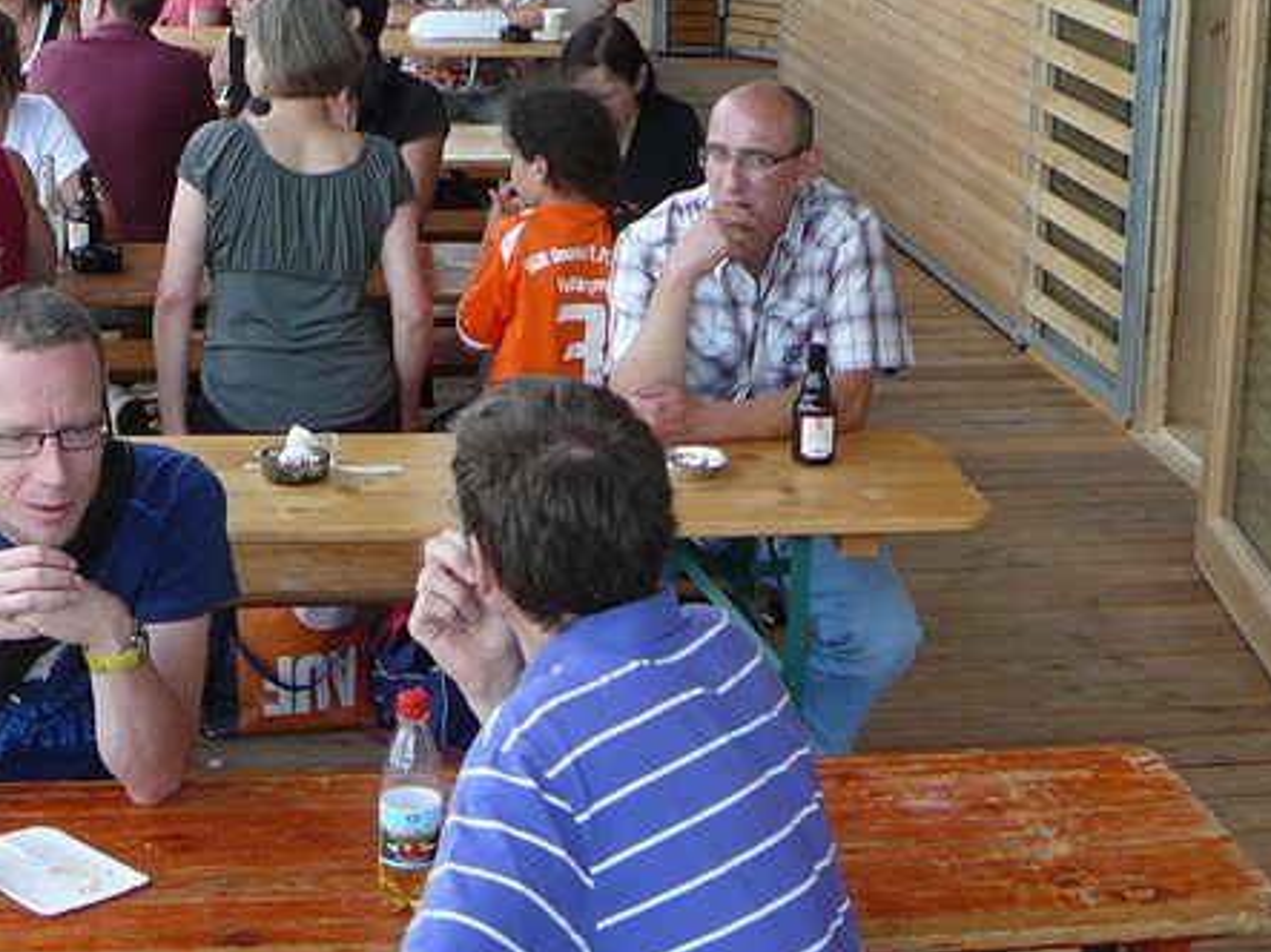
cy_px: 335
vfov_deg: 18.6
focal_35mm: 79
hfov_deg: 24.7
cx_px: 605
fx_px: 2900
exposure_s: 1/160
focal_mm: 5.2
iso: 80
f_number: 2.8
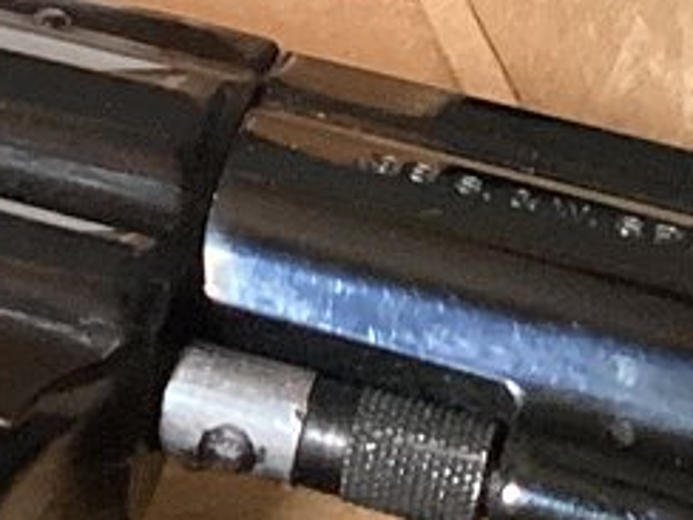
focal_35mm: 192
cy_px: -385
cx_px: -930
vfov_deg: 7.5
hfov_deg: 9.3
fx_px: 3844
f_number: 2.4
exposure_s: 1/60
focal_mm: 3.3
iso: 125
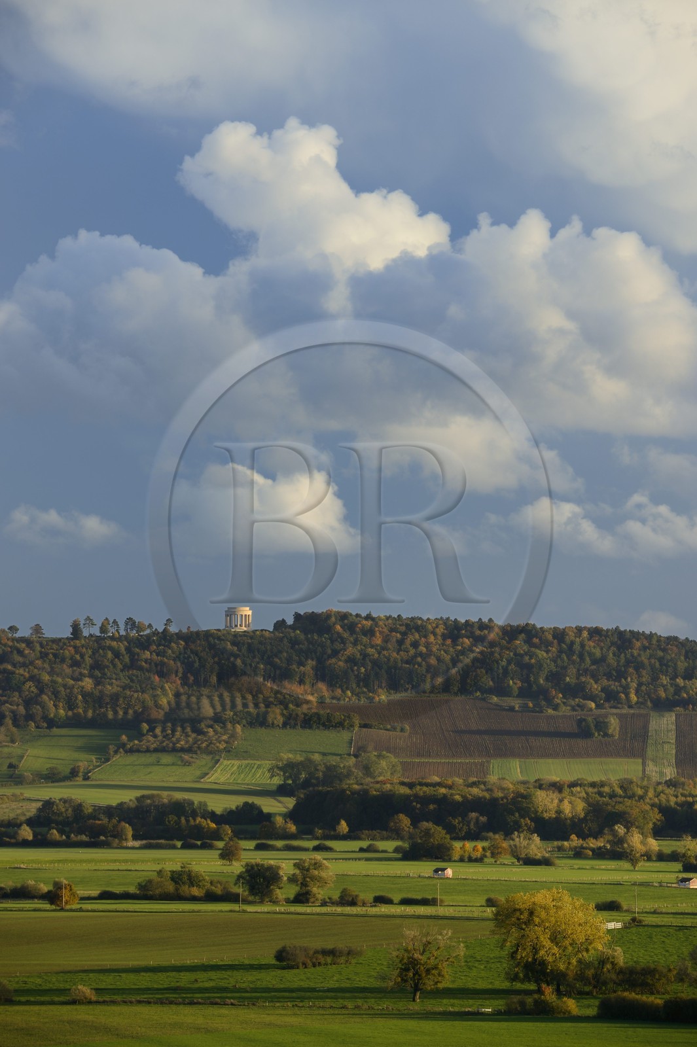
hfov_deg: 8.8
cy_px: 524
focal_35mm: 155
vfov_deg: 13.3
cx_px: 348
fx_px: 4506
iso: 100
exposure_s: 1/200
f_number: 8
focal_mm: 155
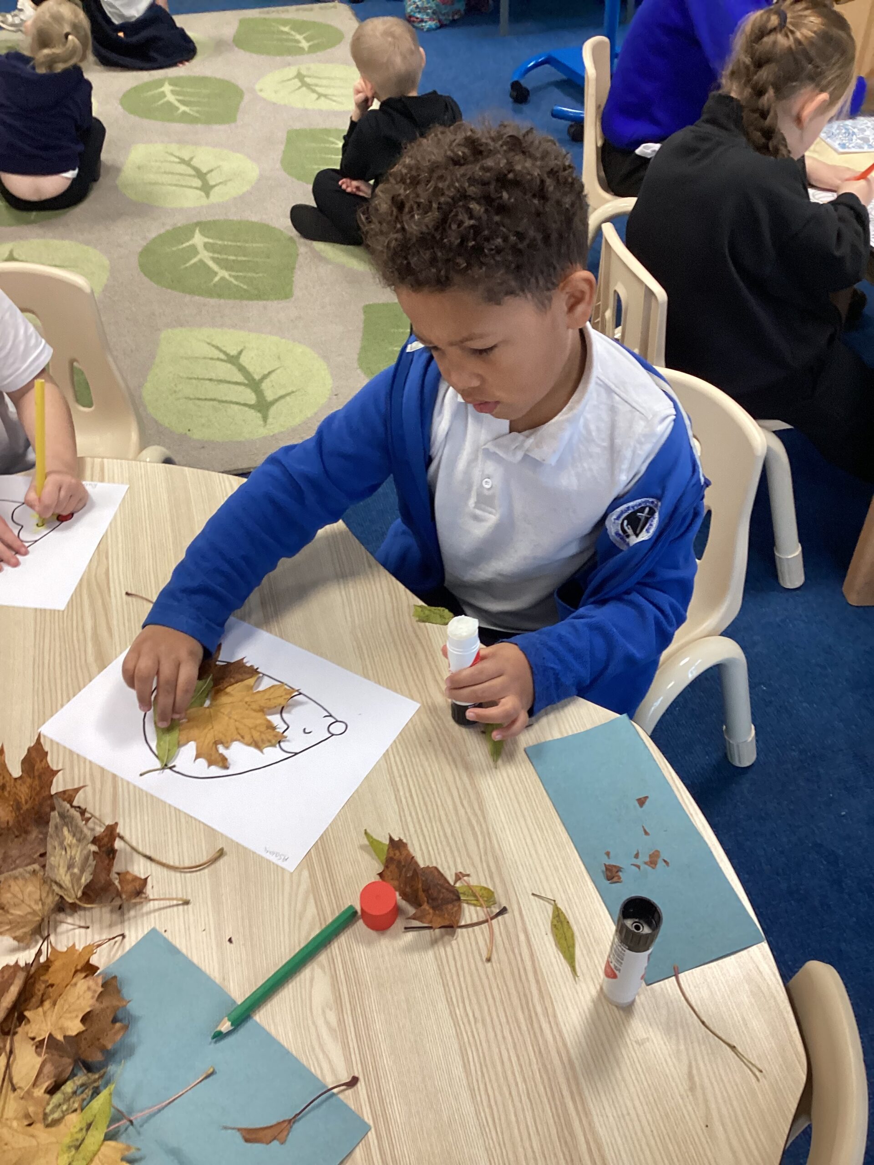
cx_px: 437
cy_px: 582
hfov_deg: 45.4
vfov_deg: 58.4
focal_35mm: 31
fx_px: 1044
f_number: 2.4
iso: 125
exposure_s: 1/50
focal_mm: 3.3
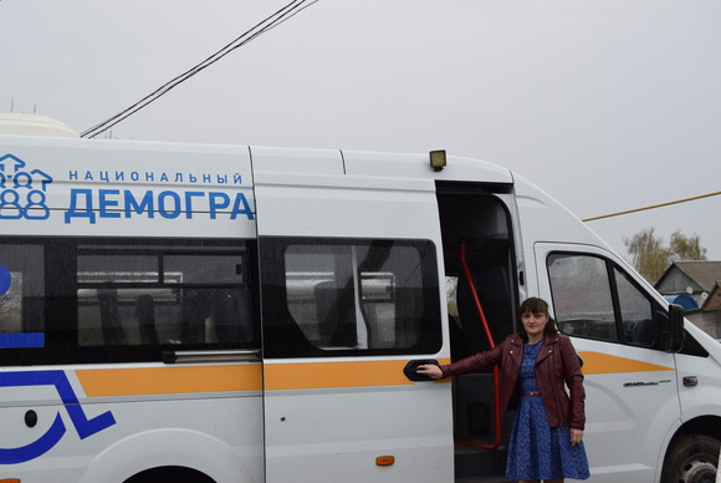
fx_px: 1022
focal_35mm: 51
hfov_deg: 38.8
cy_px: 242
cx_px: 360
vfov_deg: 26.5
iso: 400
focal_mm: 34
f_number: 8
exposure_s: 1/250
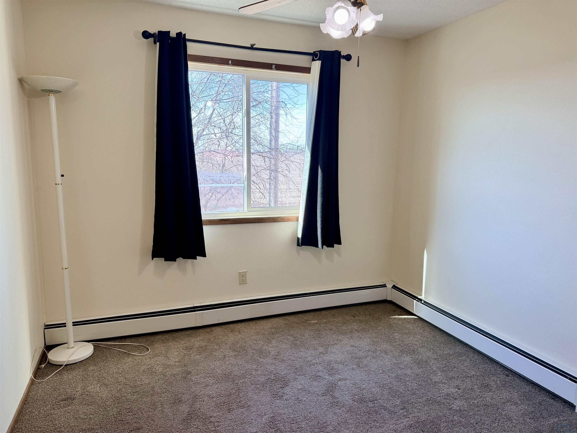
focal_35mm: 24
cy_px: 216
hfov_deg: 71.6
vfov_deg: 56.8
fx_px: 400
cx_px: 288
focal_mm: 6.76
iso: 80
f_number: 1.78
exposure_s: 1/176
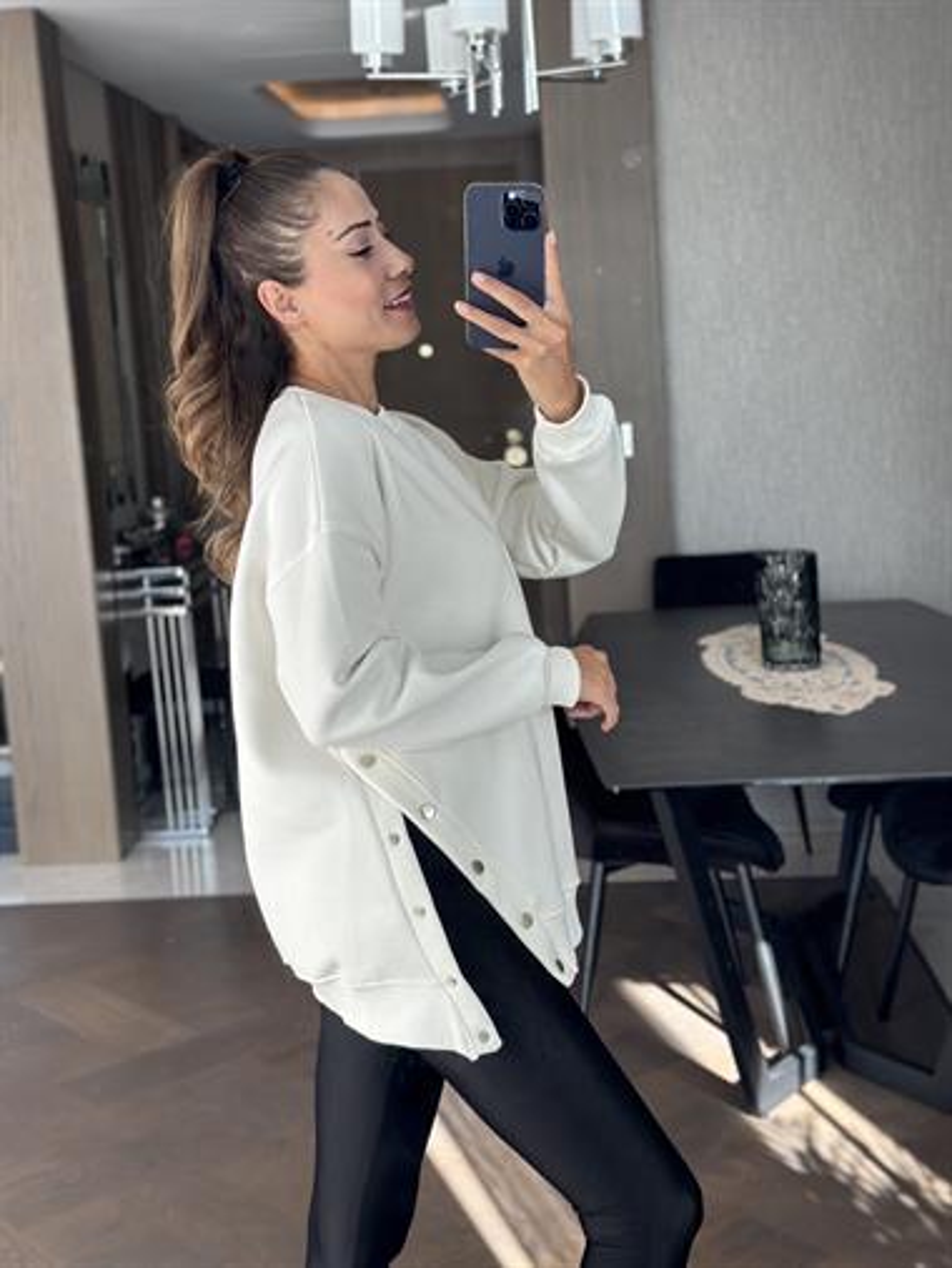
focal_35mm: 48
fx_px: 1759
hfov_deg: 30.3
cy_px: 634
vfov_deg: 39.6
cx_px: 476
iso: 80
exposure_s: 1/364
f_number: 1.78
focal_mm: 6.86
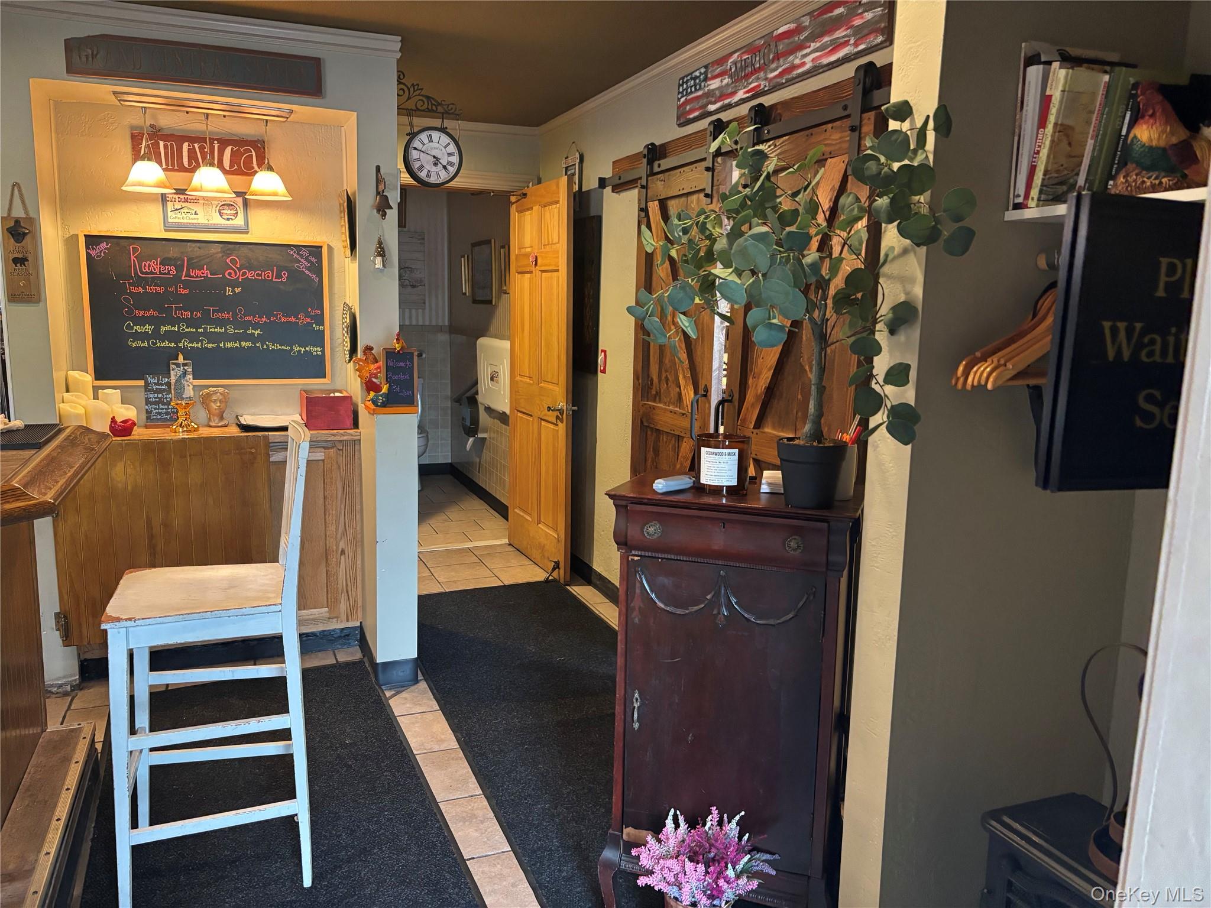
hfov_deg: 67.3
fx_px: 910
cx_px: 606
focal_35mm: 26
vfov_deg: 53.1
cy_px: 454
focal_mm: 5.96
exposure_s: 1/40
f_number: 1.6
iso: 400
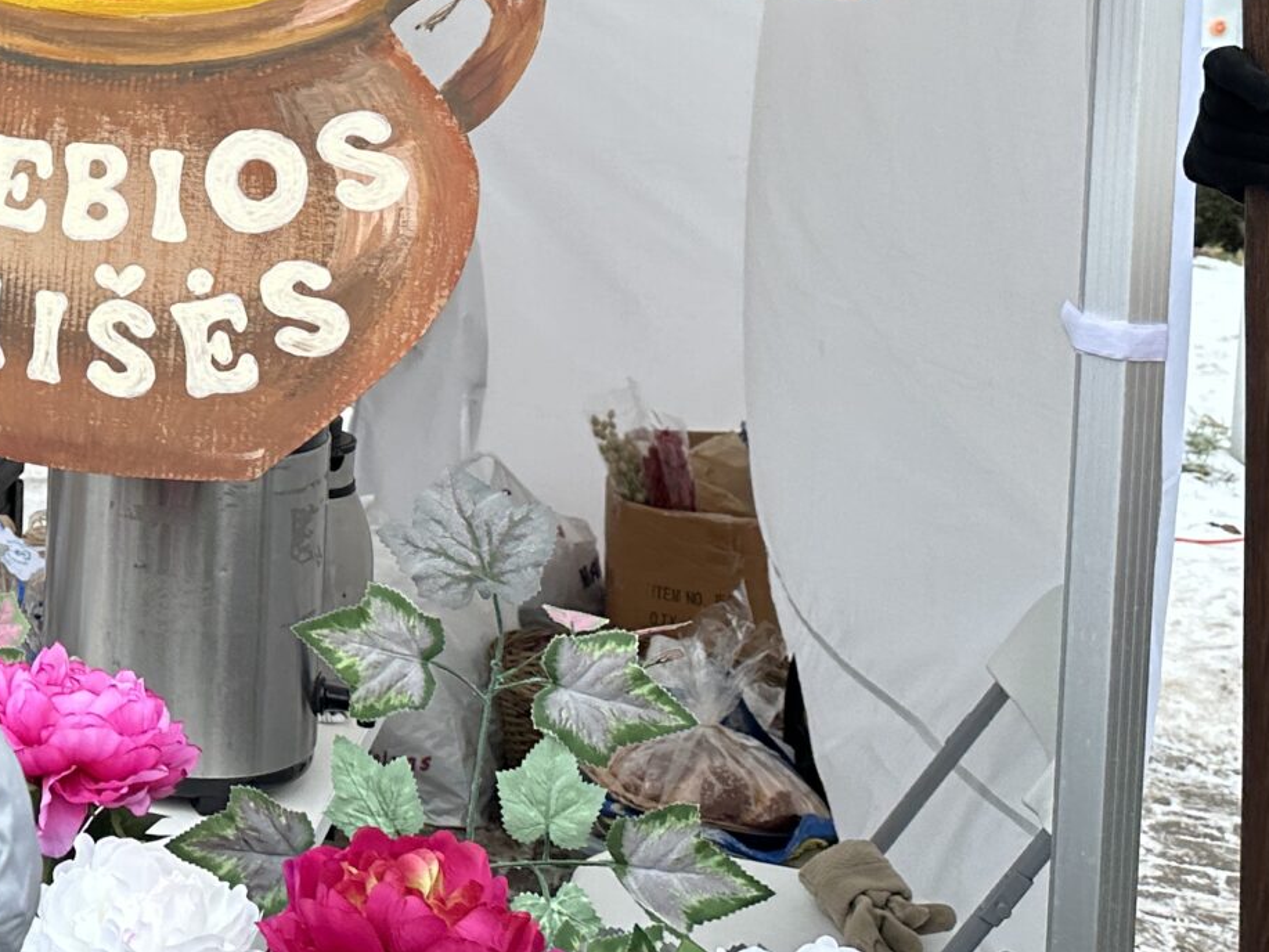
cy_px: 25
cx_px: -285
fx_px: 2456
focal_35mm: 67
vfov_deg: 21.3
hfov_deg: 25.7
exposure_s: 1/567
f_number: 1.78
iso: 80
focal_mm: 6.86
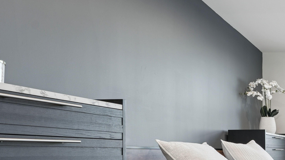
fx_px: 323
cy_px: 153
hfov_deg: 33.6
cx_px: 375
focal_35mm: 43
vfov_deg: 26.6
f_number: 8
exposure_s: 1/10
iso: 250
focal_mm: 14.6
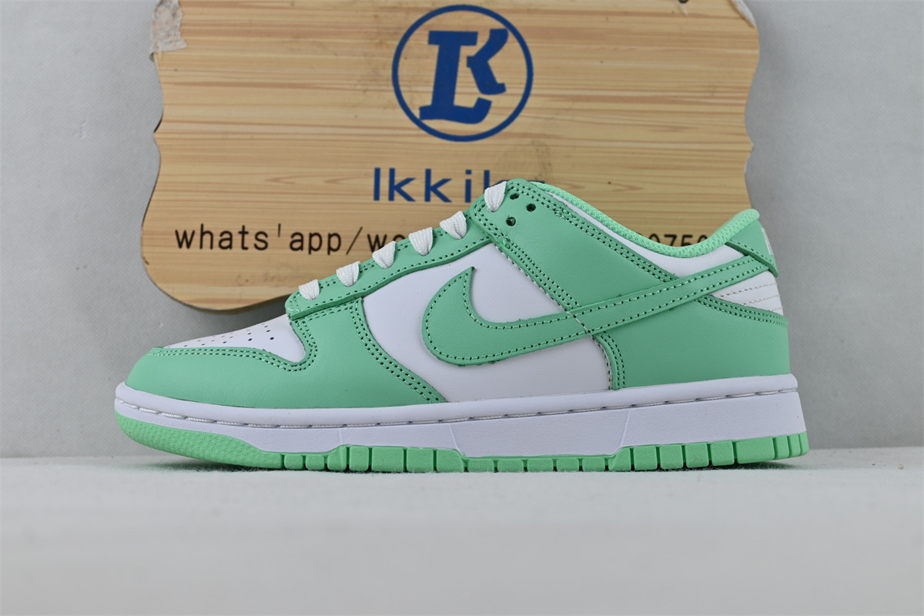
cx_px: 462
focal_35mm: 50
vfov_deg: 27.3
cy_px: 308
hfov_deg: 40.0
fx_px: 1270
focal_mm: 33
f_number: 5
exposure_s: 1/100
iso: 100
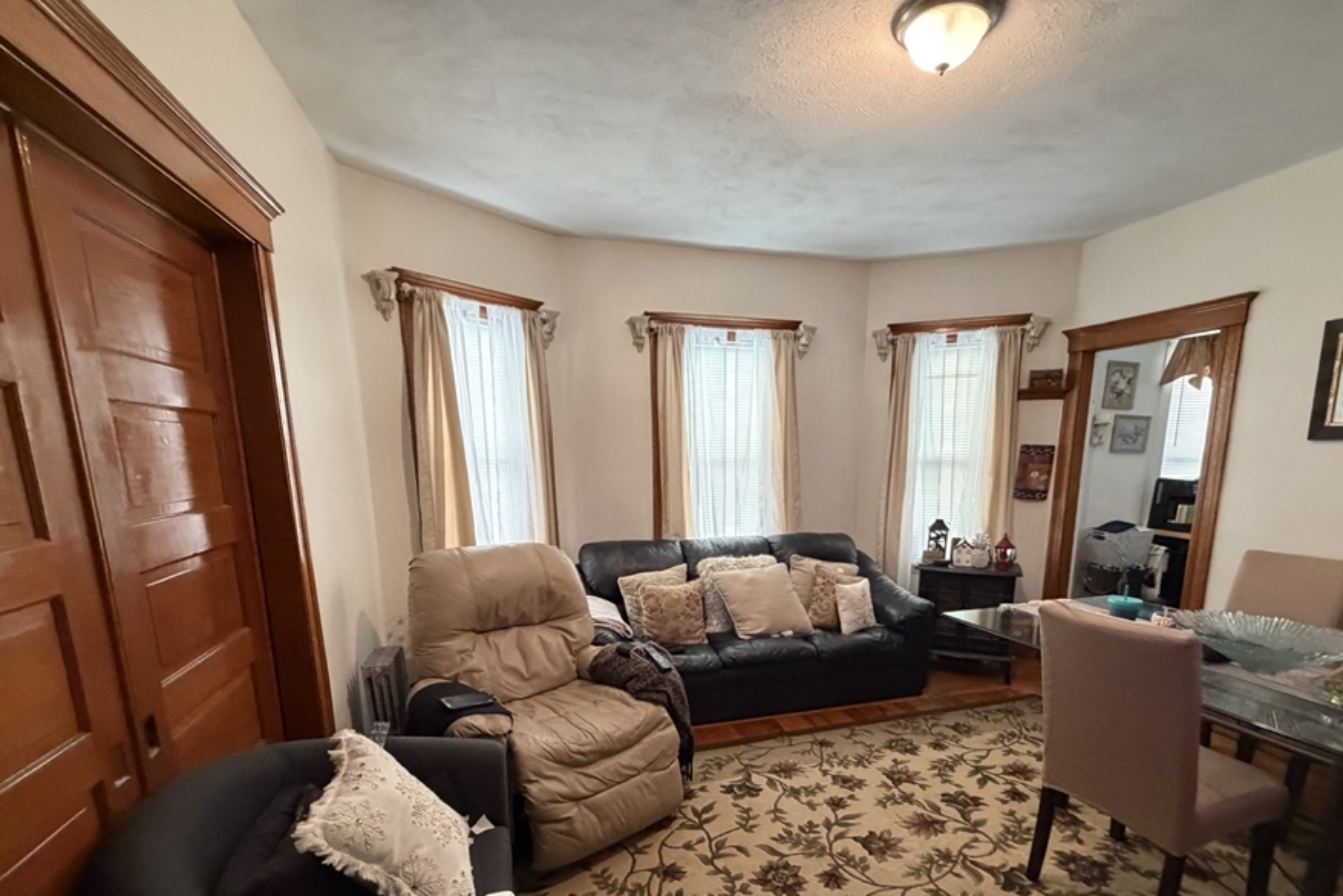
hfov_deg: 93.2
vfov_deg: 69.0
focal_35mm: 17
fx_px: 634
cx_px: 707
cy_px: 576
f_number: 2.2
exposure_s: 1/60
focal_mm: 2.22
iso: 640
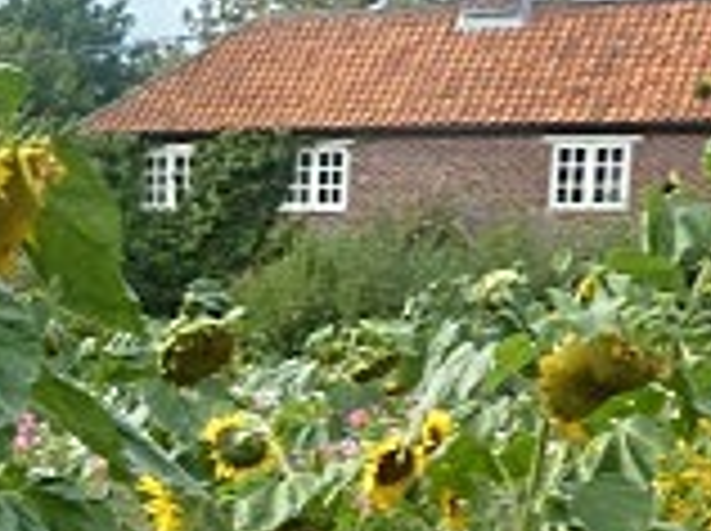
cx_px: -117
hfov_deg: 19.6
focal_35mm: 95
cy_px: 747
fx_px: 1948
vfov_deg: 14.7
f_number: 4
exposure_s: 1/125
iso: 80
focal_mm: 4.1
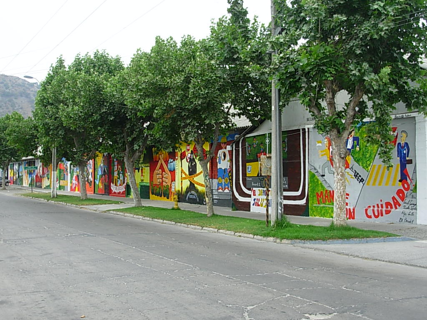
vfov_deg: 32.2
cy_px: 160
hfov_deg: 42.1
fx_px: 555
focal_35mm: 45
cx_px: 214
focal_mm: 7.5
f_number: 3.1
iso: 50
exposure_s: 1/527
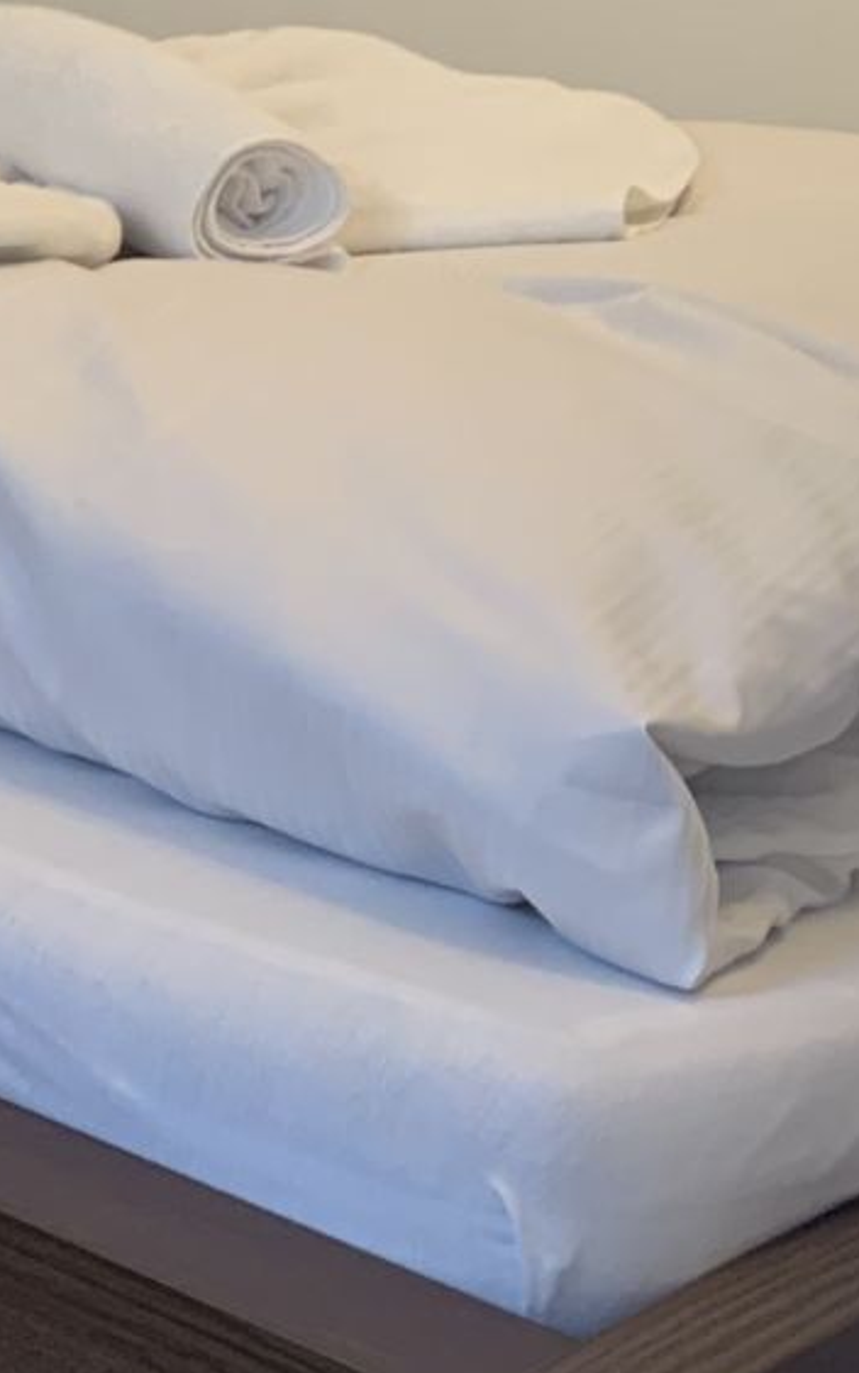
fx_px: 3520
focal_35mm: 94
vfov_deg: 21.5
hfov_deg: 12.6
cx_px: -727
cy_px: 68
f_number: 1.8
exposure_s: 1/50
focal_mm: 4.25
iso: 160
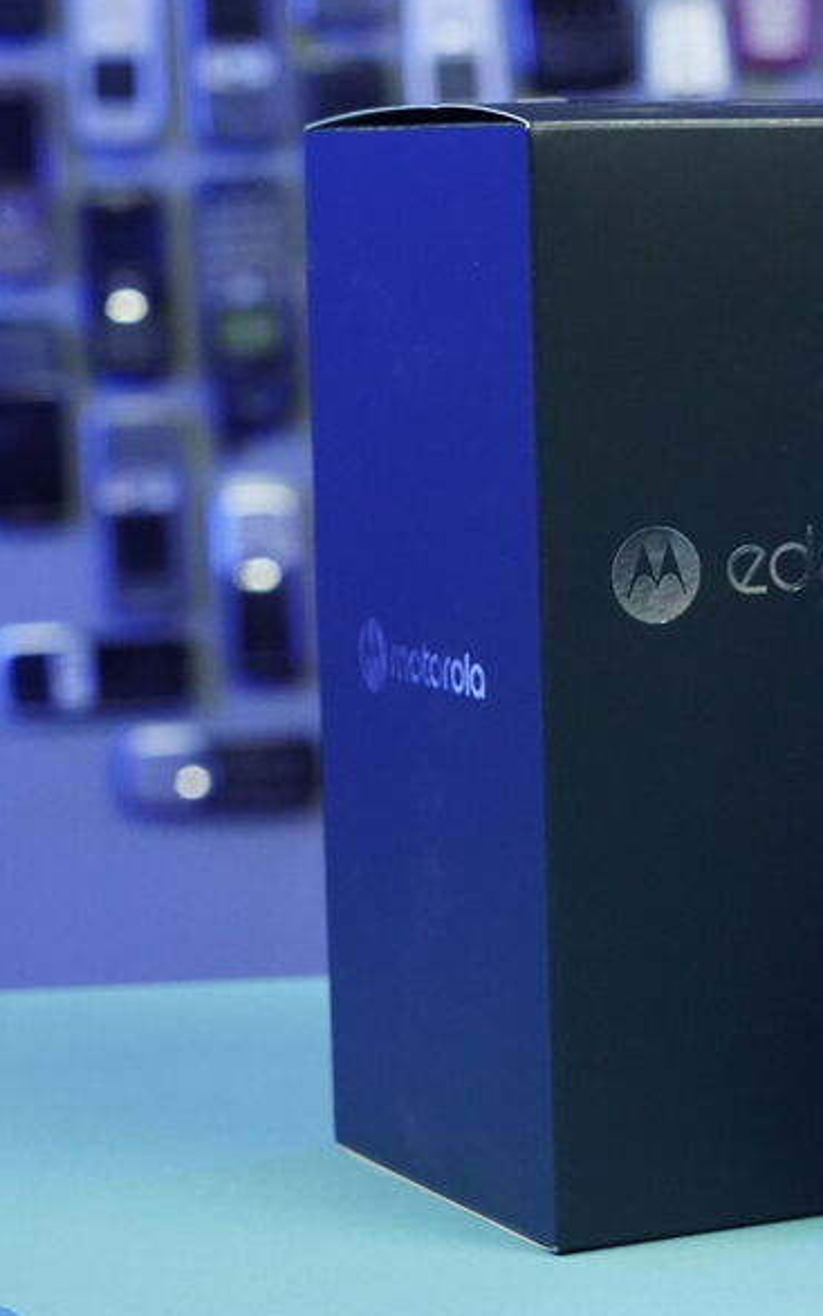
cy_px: 693
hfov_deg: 13.4
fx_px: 3408
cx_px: 1004
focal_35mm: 95
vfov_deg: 21.9
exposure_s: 1/160
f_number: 8
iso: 6400
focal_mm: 57
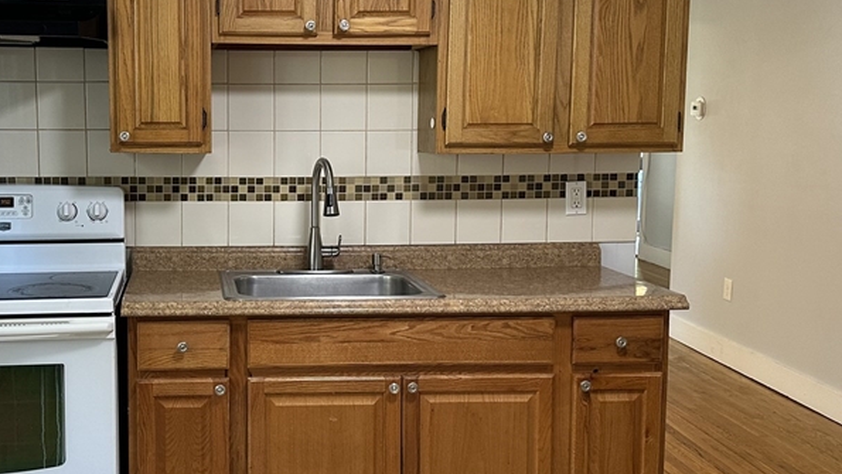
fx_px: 1005
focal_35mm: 45
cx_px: 253
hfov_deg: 44.5
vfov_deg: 26.5
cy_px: 231
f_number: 1.78
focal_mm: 6.86
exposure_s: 1/60
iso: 200
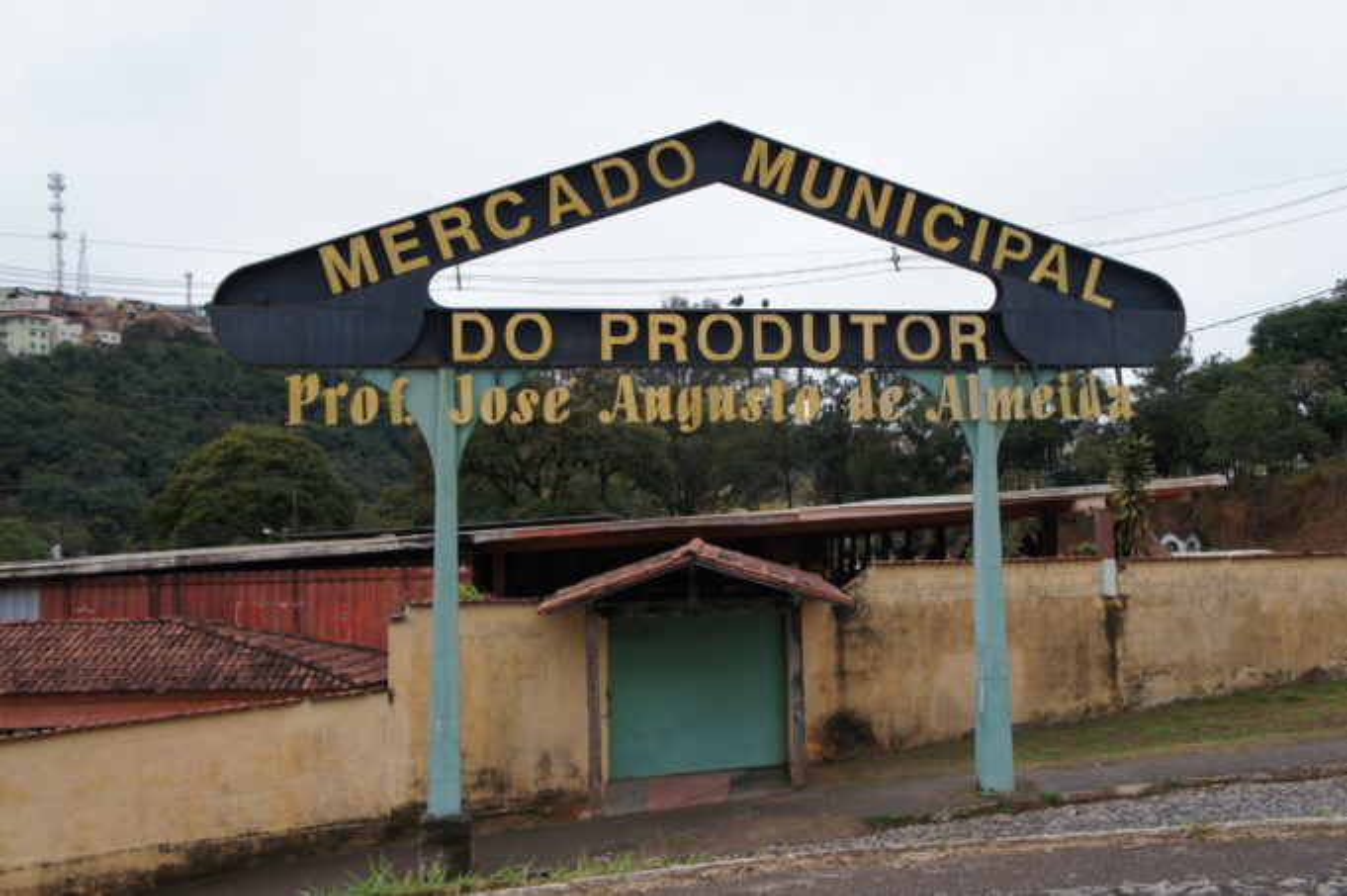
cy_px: 448
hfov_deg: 49.6
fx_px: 1458
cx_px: 674
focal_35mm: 39
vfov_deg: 34.2
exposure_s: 1/320
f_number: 5.6
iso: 200
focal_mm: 26
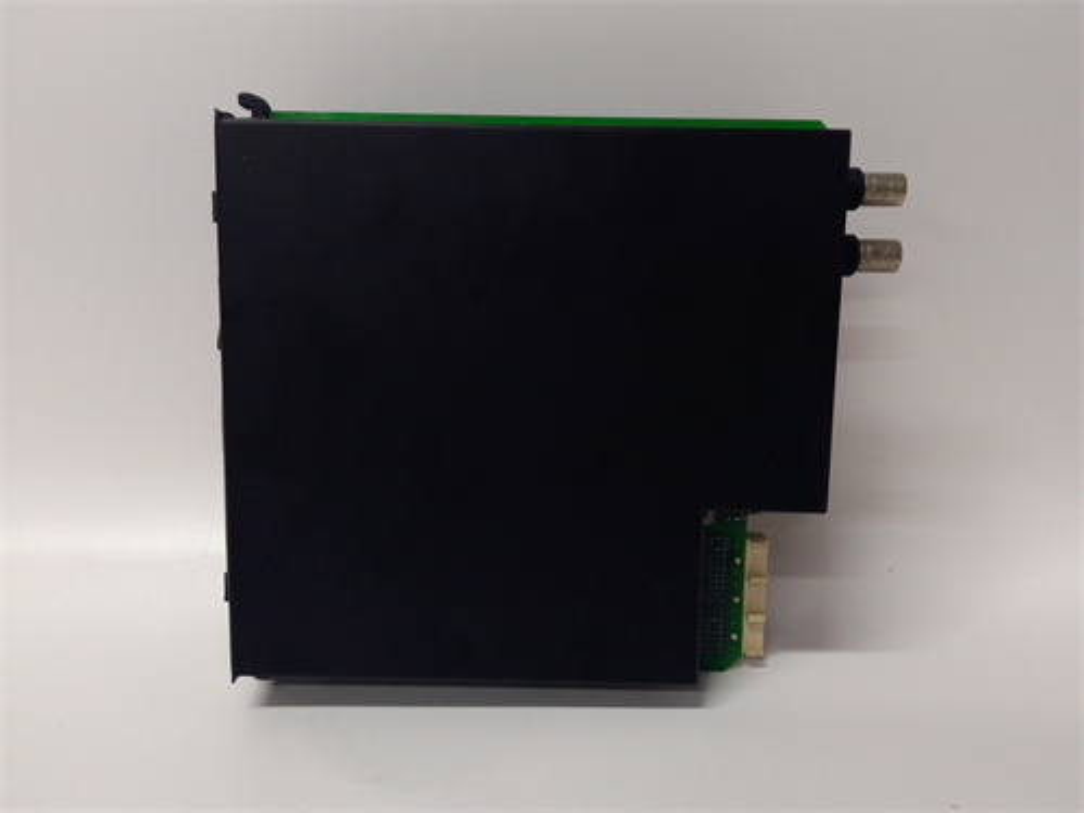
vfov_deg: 51.4
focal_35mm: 27
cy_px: 406
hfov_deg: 65.3
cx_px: 542
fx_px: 846
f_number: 2
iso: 246
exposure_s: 1/33
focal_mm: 3.79
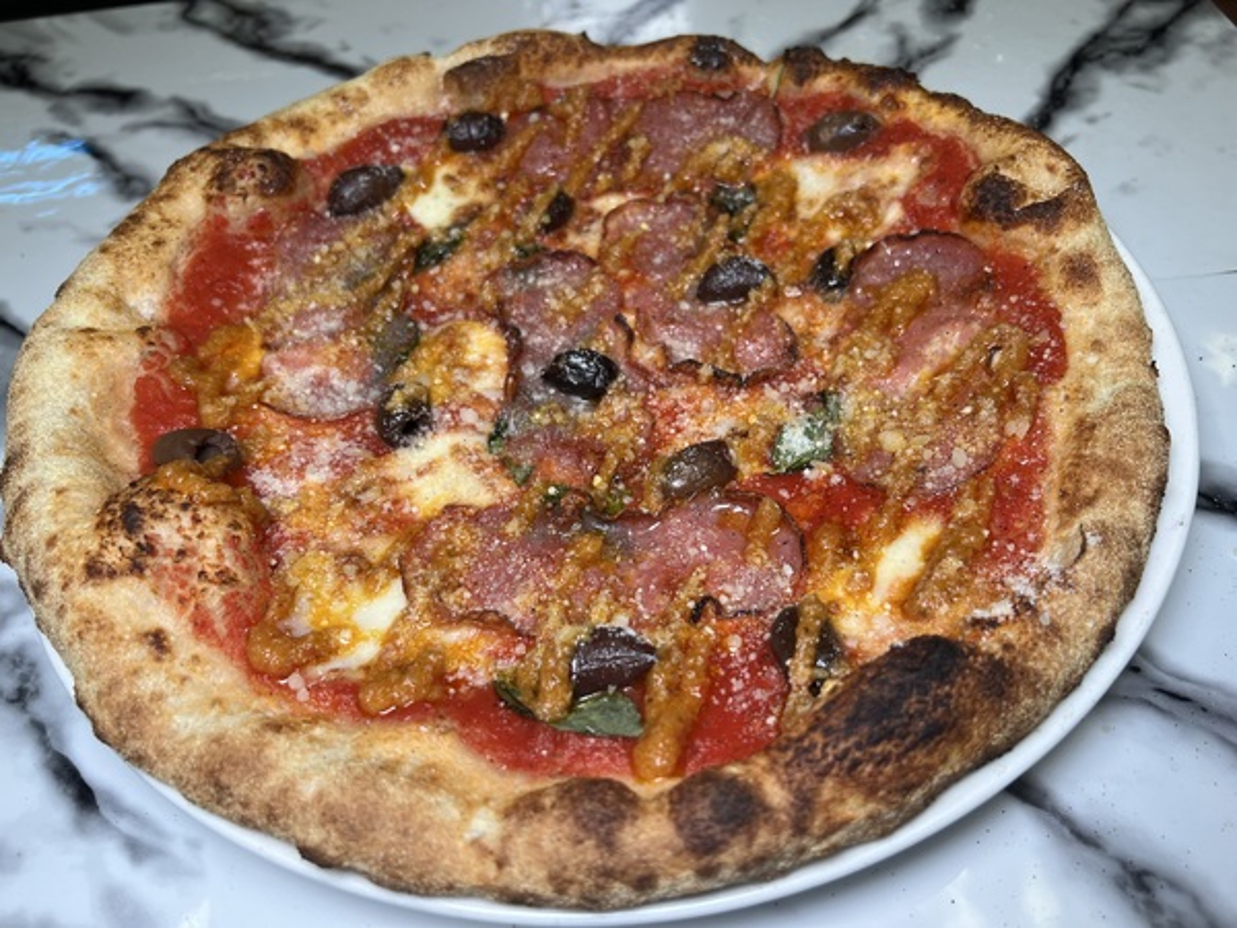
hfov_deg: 67.3
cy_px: 464
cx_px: 618
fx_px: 929
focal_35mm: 26
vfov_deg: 53.1
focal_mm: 5.7
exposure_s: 1/120
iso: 50
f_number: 1.5
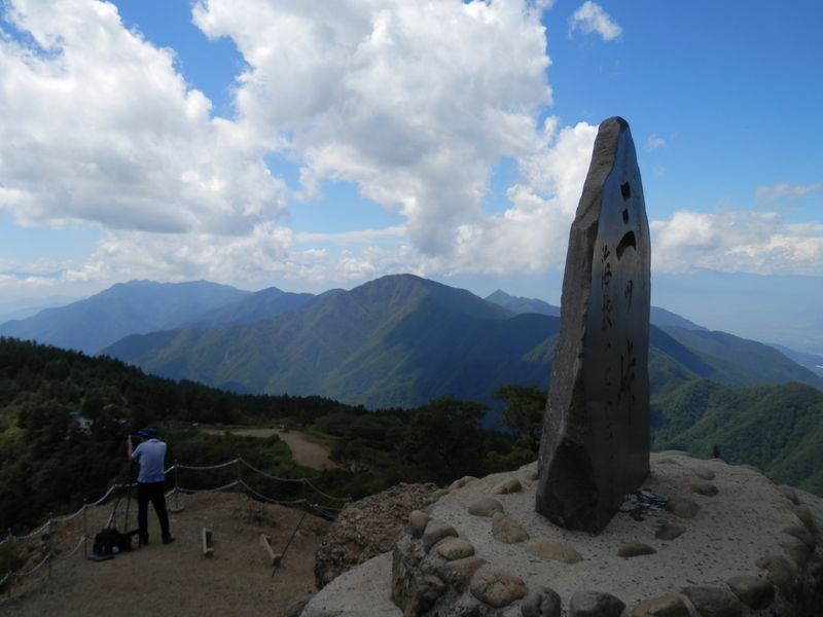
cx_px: 412
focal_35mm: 30
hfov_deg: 60.0
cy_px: 308
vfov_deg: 46.8
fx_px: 713
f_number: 9.4
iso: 80
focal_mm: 5.5
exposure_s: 1/160
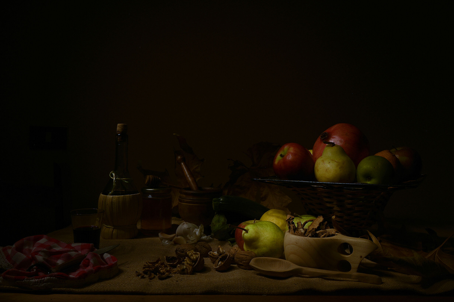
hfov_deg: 55.8
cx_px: 227
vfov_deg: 38.8
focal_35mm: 34
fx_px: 428
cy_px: 151
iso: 100
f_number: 14
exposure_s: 25
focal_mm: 34
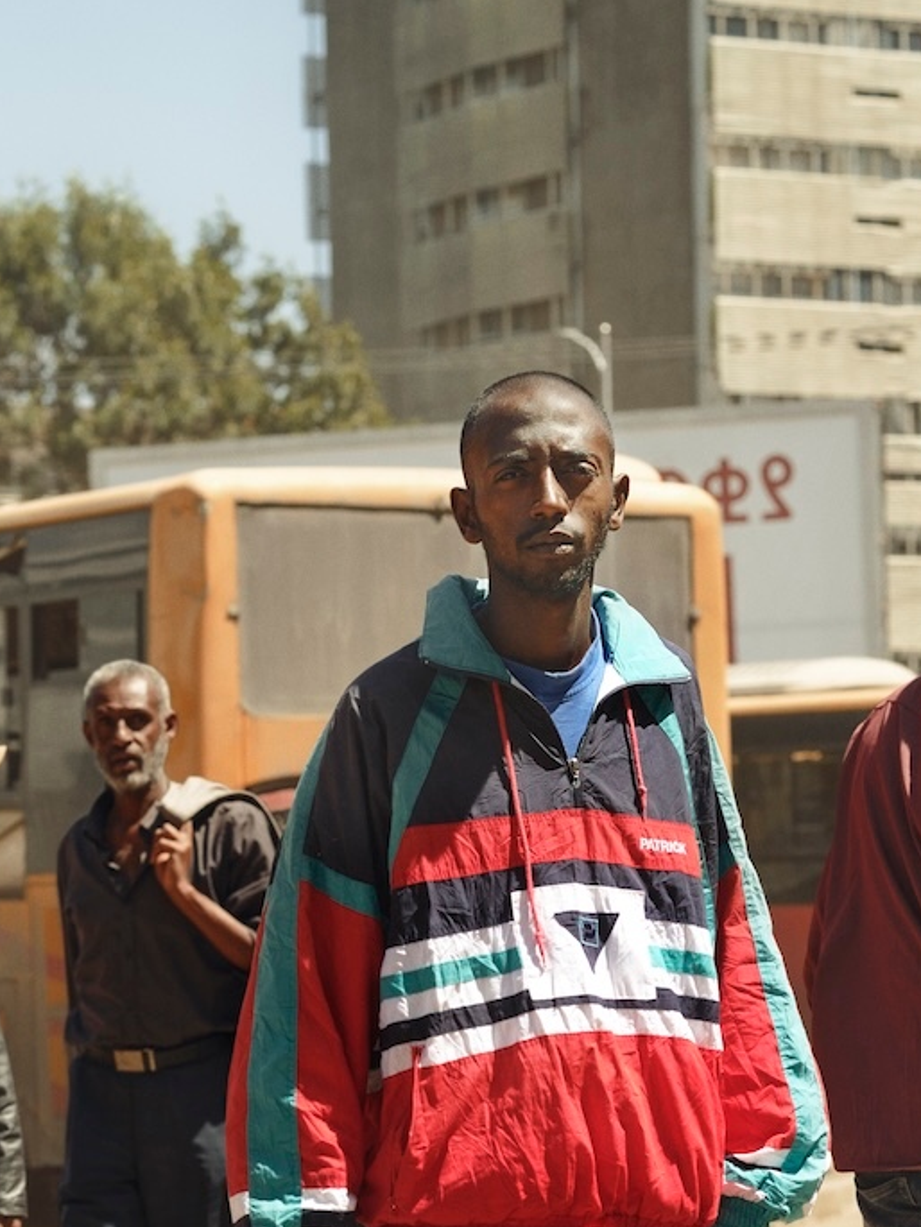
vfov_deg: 14.1
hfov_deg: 10.7
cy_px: 1236
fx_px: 4894
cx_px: 406
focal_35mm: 138
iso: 250
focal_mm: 80
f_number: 5.6
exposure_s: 1/640
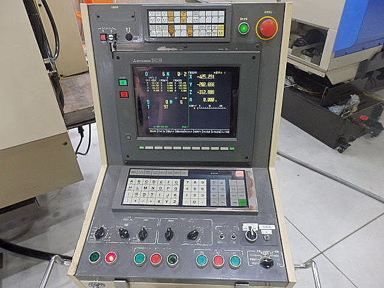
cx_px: 192
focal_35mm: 25
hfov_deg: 69.4
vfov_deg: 54.9
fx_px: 277
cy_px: 144
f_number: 3
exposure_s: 1/30
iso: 400
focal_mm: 4.5
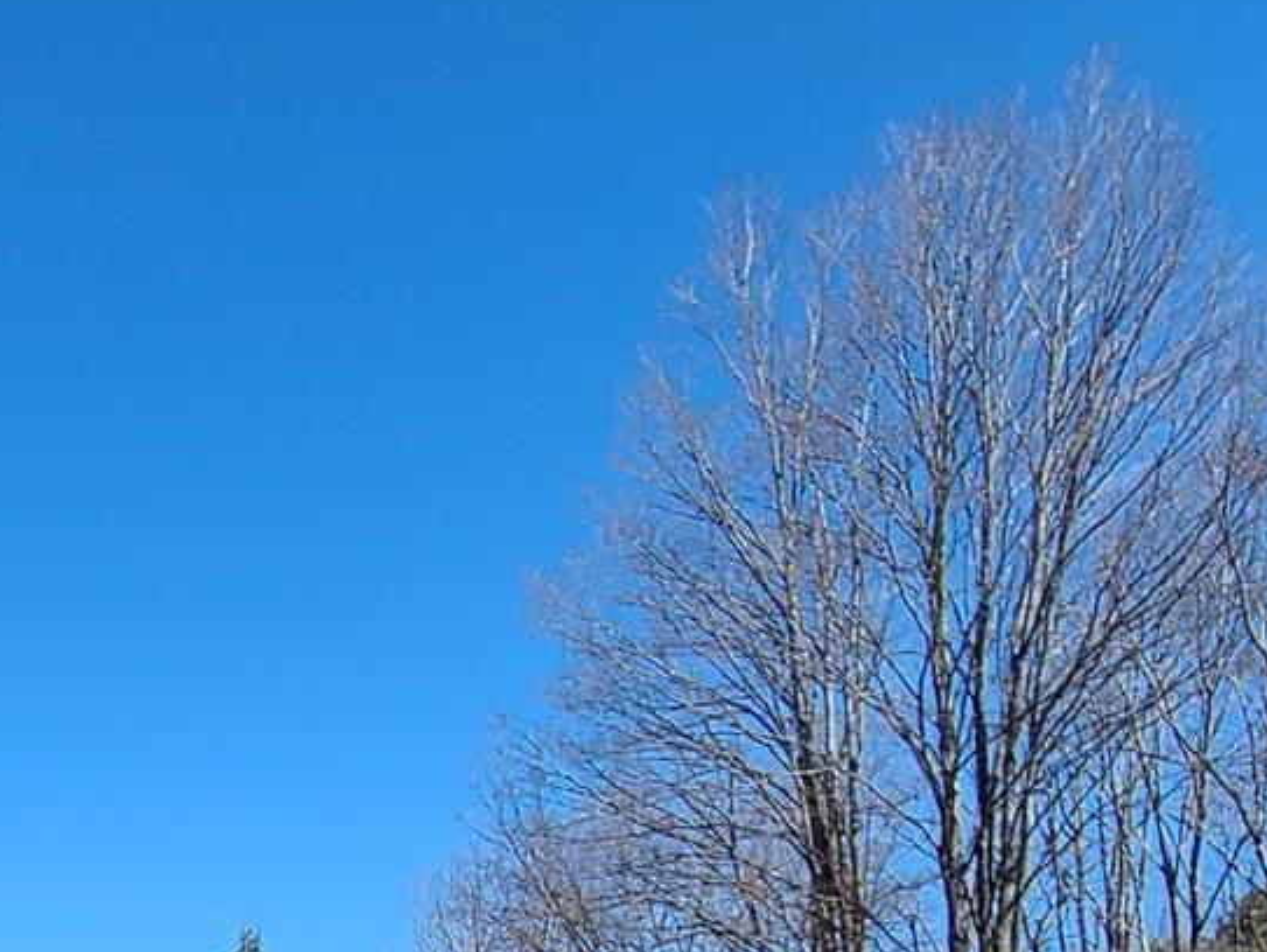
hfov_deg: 34.6
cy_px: 1349
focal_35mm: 49
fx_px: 1795
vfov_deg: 24.5
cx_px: -54
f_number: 2.2
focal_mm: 2.2
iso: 50
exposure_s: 1/1272
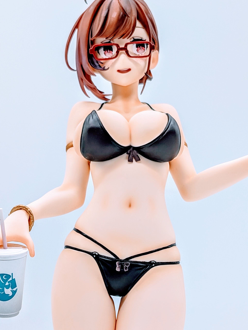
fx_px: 705
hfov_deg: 19.9
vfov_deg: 26.2
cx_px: 130
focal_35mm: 74
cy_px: 218
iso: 24
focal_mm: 6.9
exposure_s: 1/64.9
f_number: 1.68
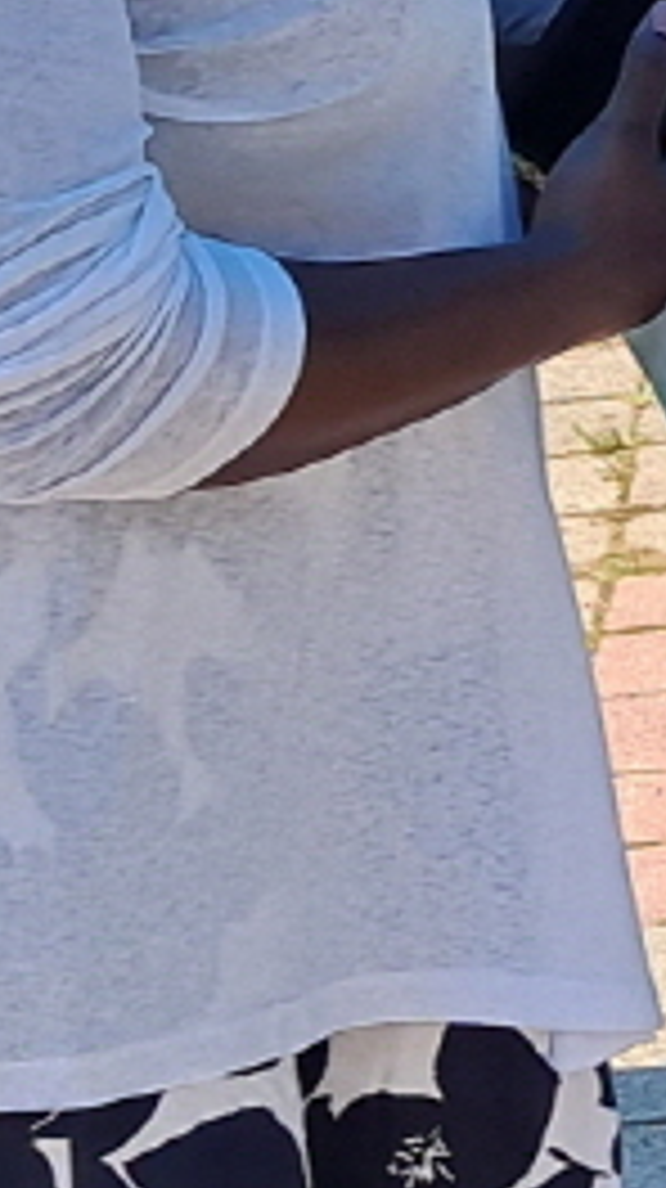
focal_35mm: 155
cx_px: 1737
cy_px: 119
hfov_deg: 7.2
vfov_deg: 13.8
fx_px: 4879
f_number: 2
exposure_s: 1/503
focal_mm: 4.6
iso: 32
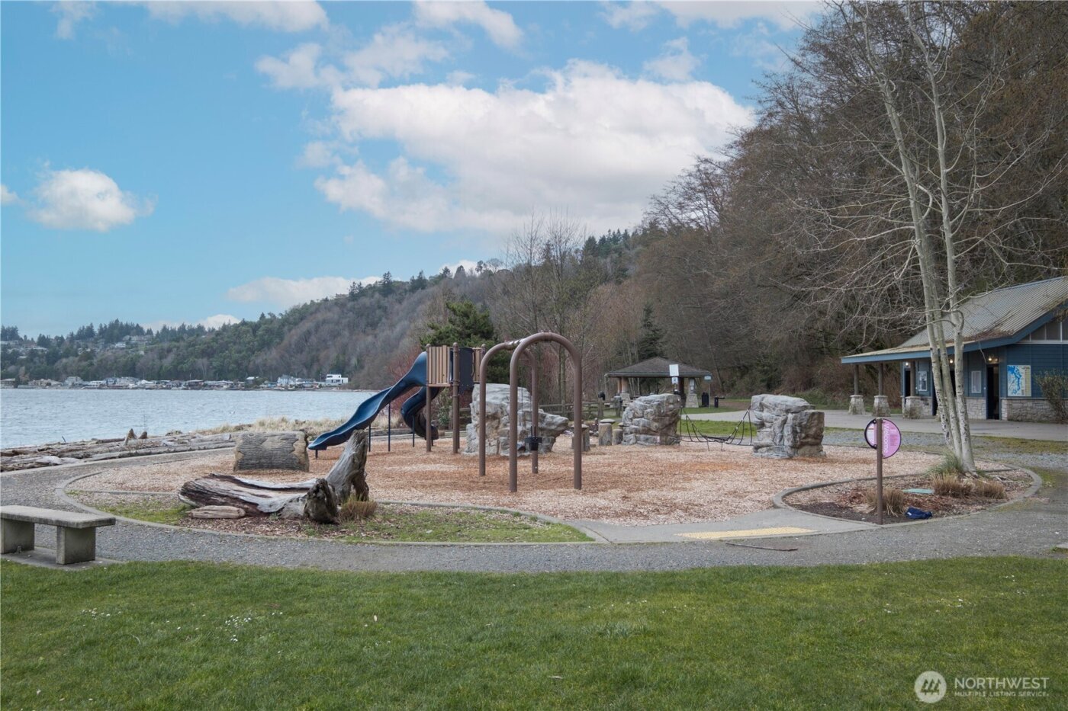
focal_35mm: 30
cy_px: 356
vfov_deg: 43.6
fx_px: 890
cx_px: 534
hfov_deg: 61.9
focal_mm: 20
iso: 400
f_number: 8
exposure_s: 1/60
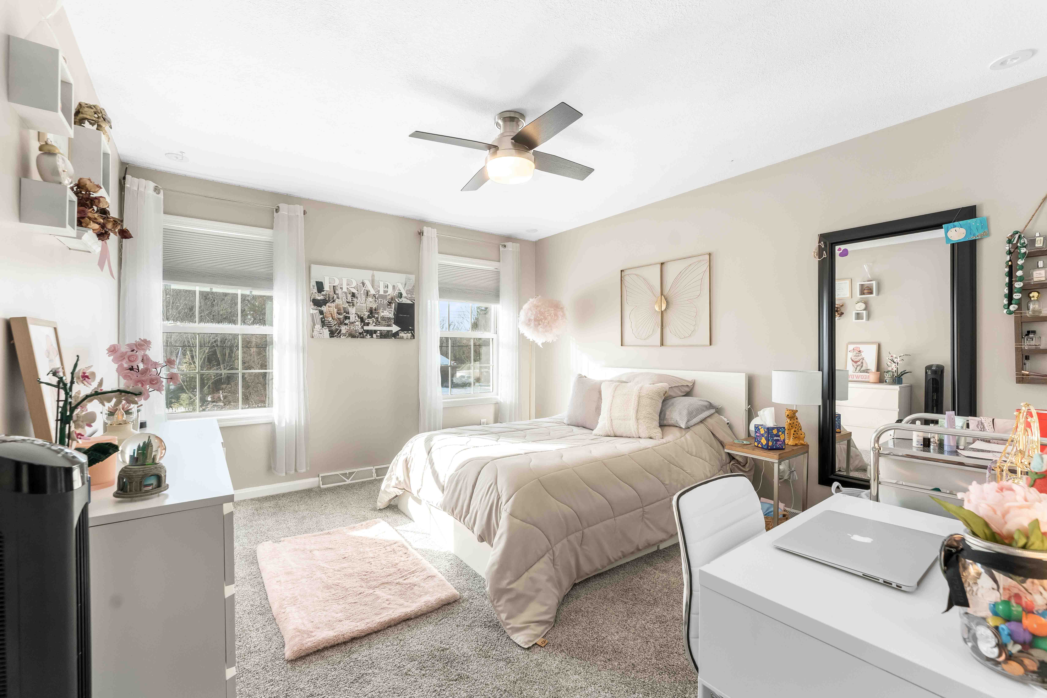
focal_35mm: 14
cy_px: 349
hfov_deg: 104.3
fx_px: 407
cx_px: 524
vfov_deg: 81.2
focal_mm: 14
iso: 640
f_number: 7.1
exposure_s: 1/20
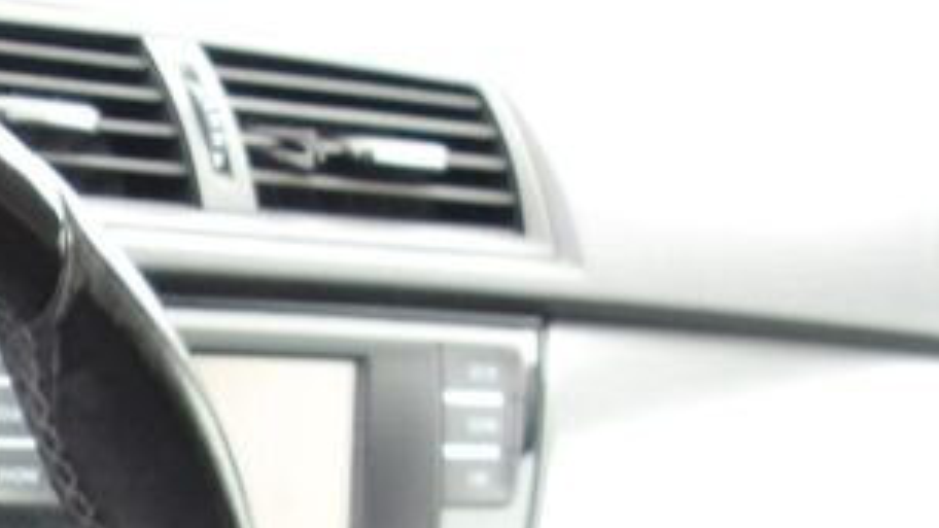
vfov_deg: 11.4
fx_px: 2465
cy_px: 936
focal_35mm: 99
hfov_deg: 20.1
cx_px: -216
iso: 200
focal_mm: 4.9
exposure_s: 1/22
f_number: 3
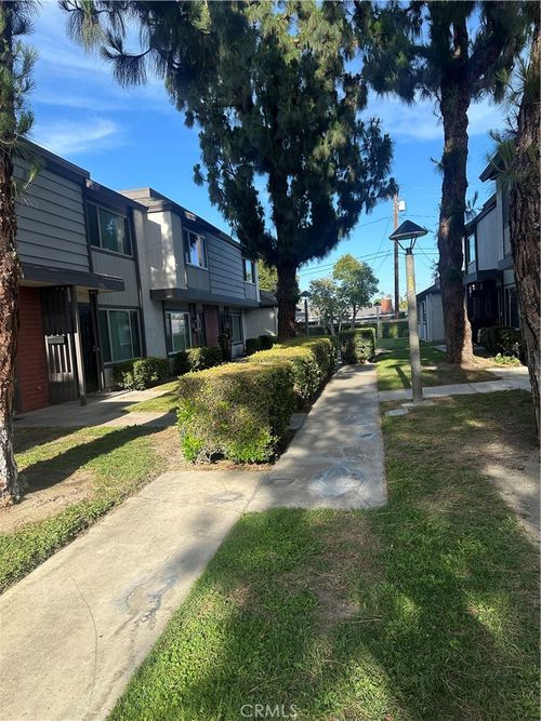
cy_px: 360
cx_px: 270
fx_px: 500
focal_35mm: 24
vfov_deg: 71.6
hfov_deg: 56.8
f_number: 1.78
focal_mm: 6.86
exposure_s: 1/1949
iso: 80
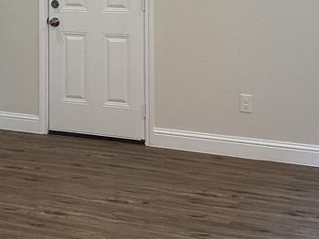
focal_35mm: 91
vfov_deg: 15.6
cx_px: 66
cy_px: -57
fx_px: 839
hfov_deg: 21.3
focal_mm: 3.3
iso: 64
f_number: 2.4
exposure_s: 1/50
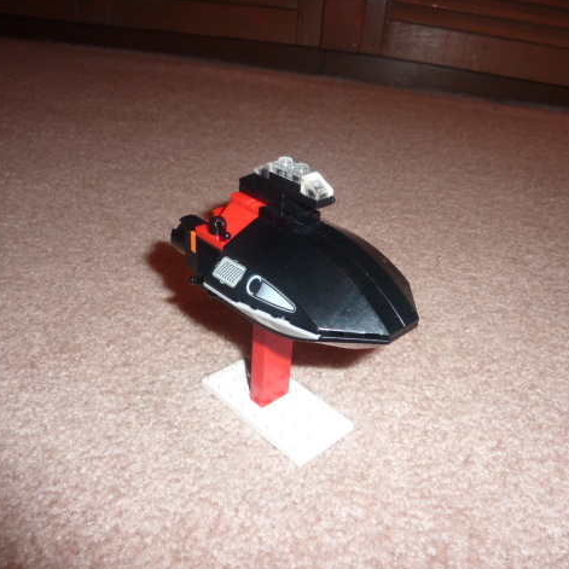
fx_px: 558
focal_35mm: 30
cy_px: 285
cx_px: 317
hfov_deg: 53.9
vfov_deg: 54.0
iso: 100
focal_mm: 4.1
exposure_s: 1/30
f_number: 3.3
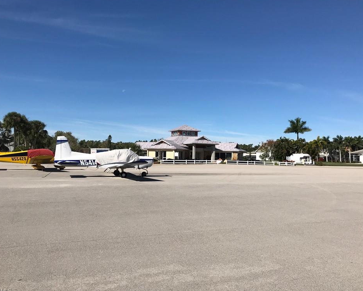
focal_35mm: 30
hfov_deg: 58.8
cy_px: 145
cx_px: 182
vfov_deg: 48.5
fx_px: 322
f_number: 1.8
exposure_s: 1/4808
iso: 20
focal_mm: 3.99
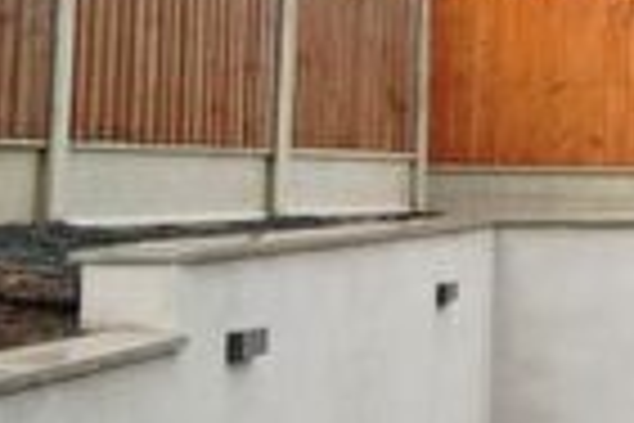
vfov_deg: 12.2
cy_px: 50
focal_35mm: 111
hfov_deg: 13.8
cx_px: 1457
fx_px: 1963
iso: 4000
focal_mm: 15
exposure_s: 1/4000
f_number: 4
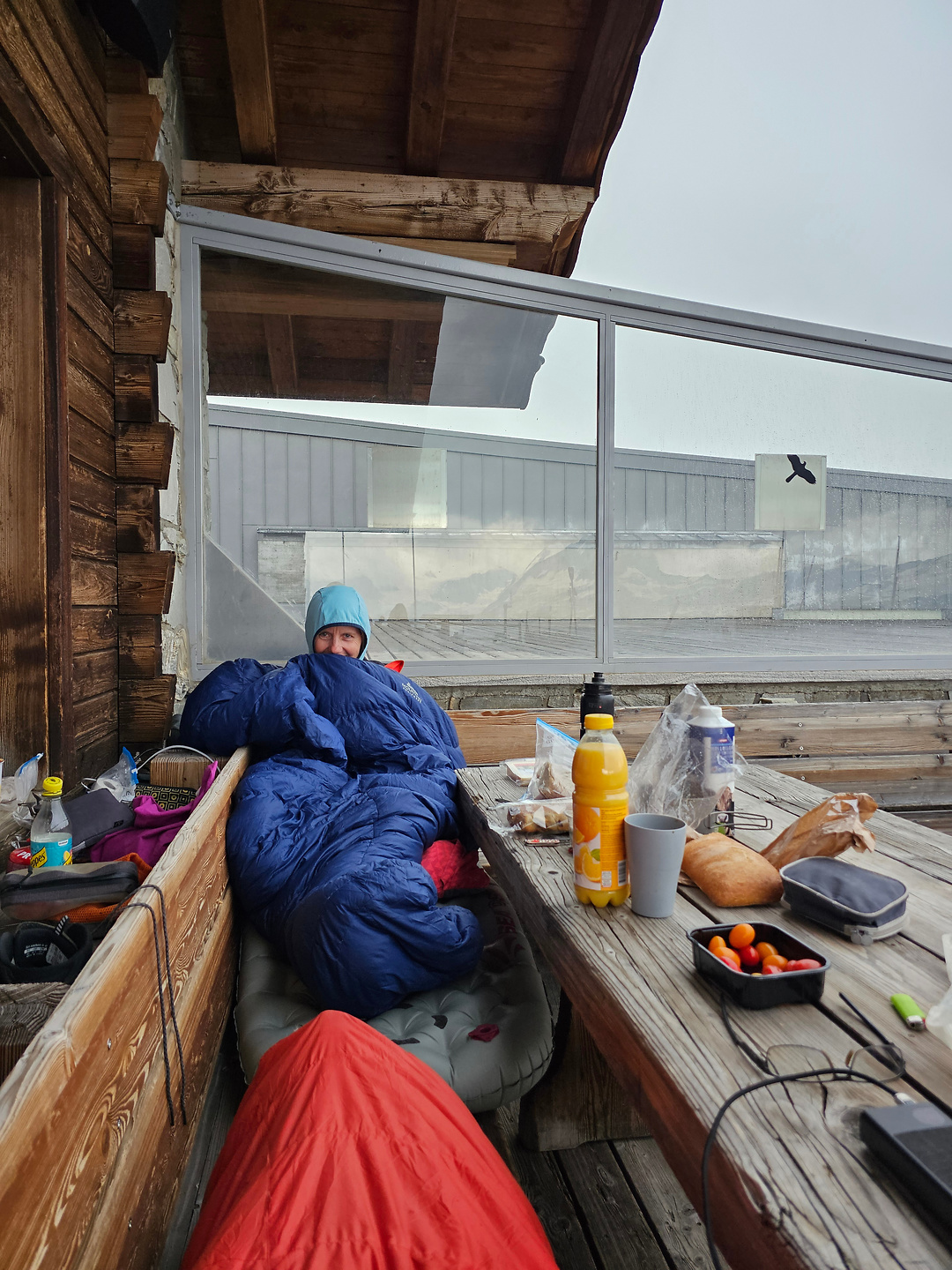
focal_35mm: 23
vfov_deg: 73.9
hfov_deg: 58.9
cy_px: 635
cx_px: 476
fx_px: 843
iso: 250
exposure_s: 1/100
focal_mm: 6.3
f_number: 1.7
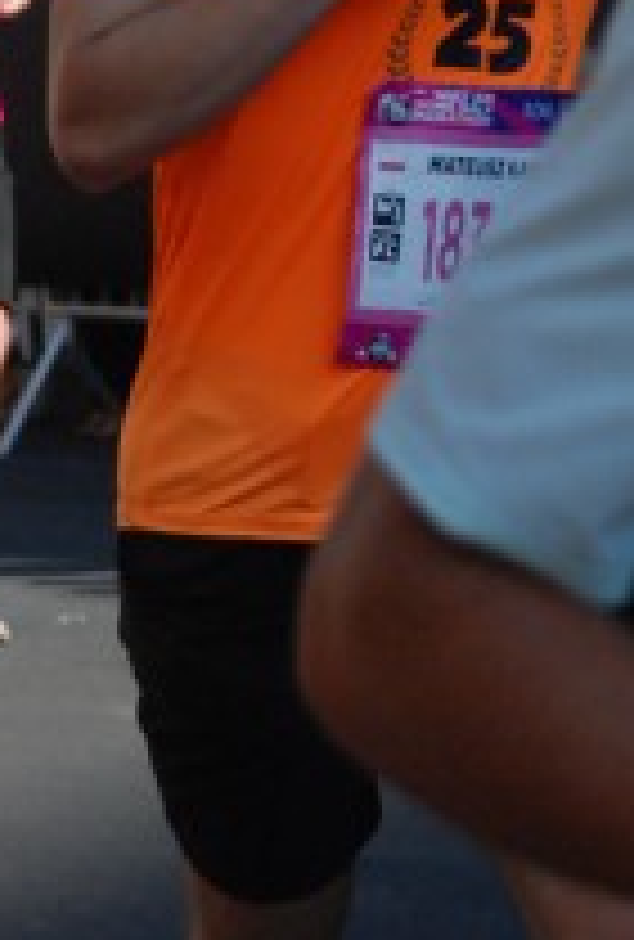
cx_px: 353
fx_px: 9574
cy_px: 211
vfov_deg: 5.6
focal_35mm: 365
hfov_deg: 3.8
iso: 1000
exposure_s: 1/1600
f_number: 6.3
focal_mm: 85
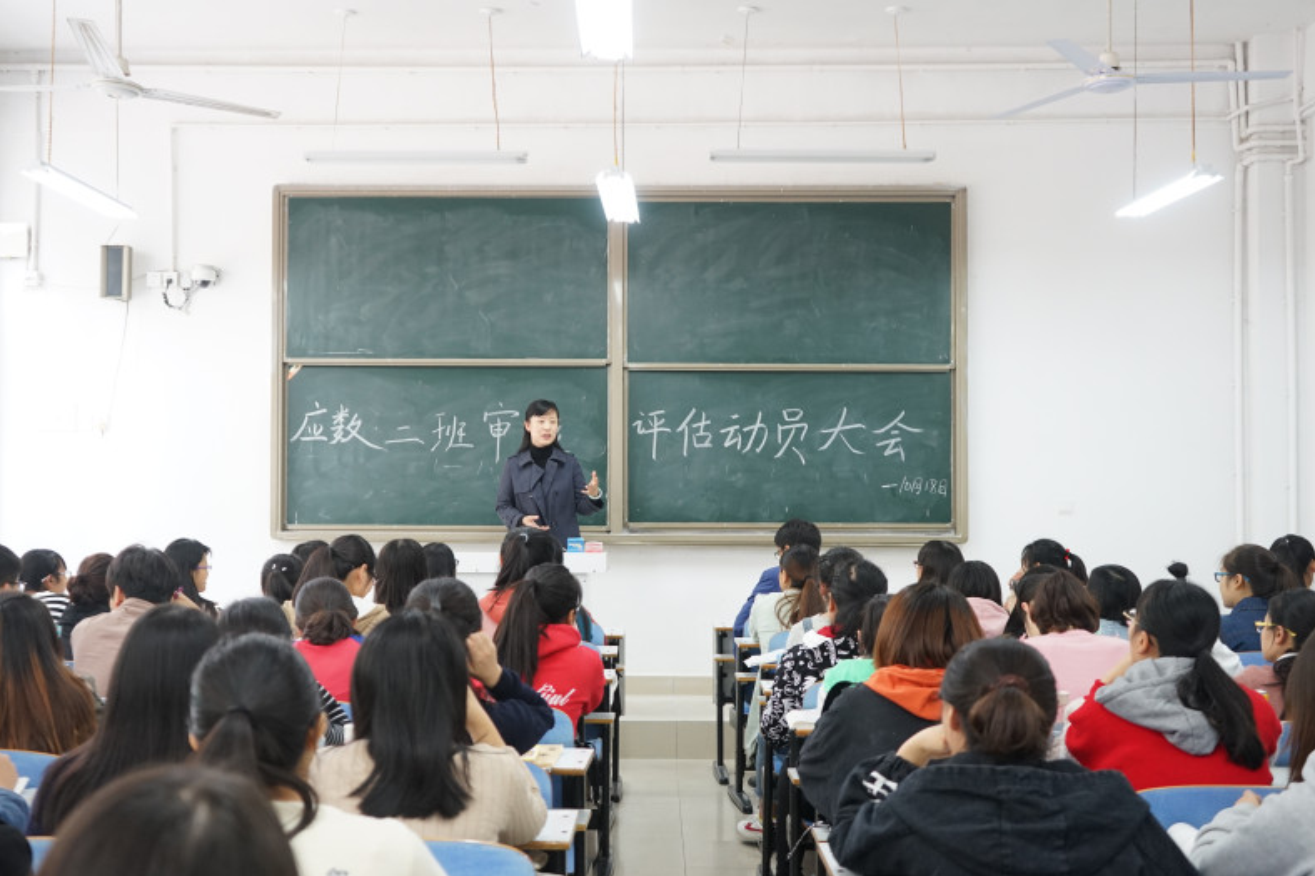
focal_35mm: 41
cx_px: 627
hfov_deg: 47.4
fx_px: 1497
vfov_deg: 32.6
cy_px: 444
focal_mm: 38
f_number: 4
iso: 1000
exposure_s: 1/60
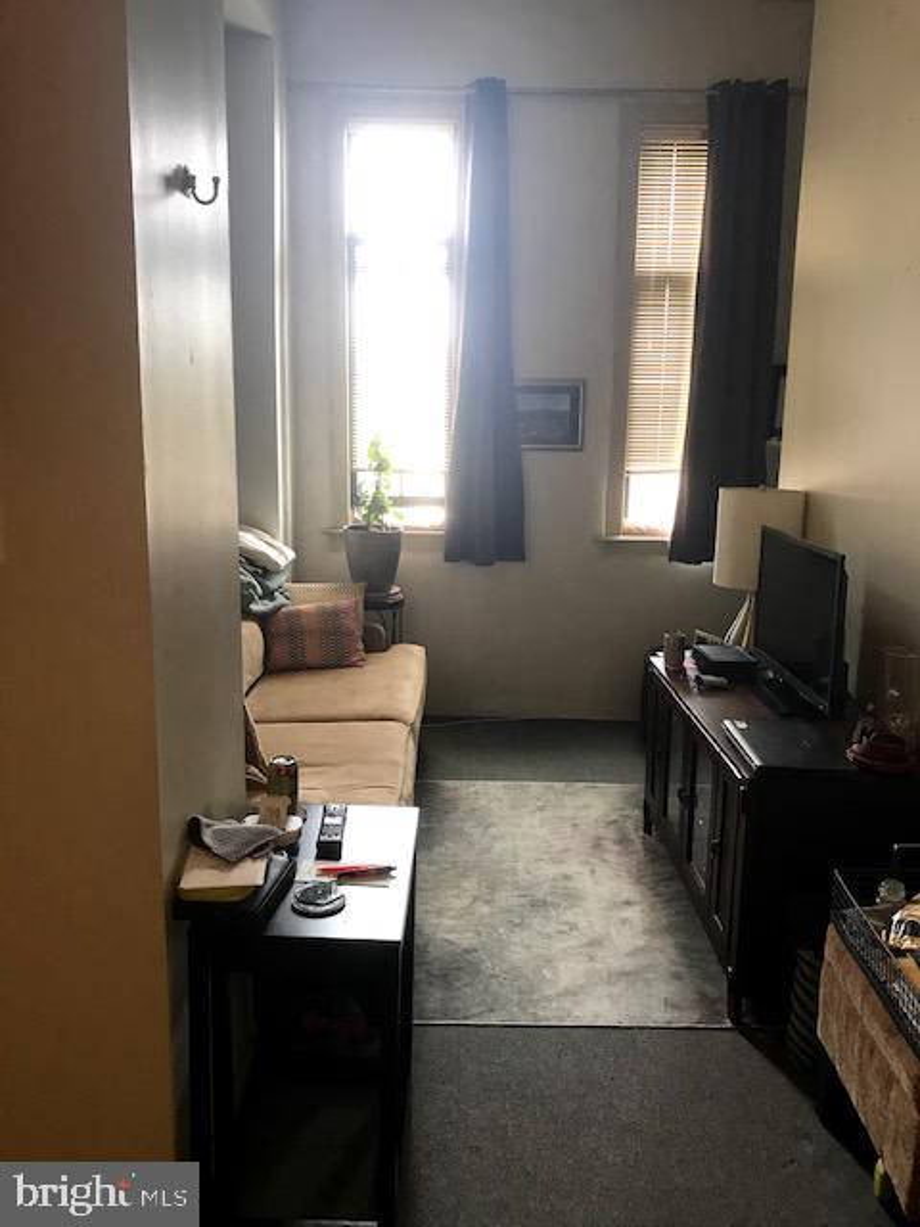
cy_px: 614
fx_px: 992
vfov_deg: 63.4
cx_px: 460
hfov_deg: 49.7
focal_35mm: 28
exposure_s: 1/24
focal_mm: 3.99
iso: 40
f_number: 1.8
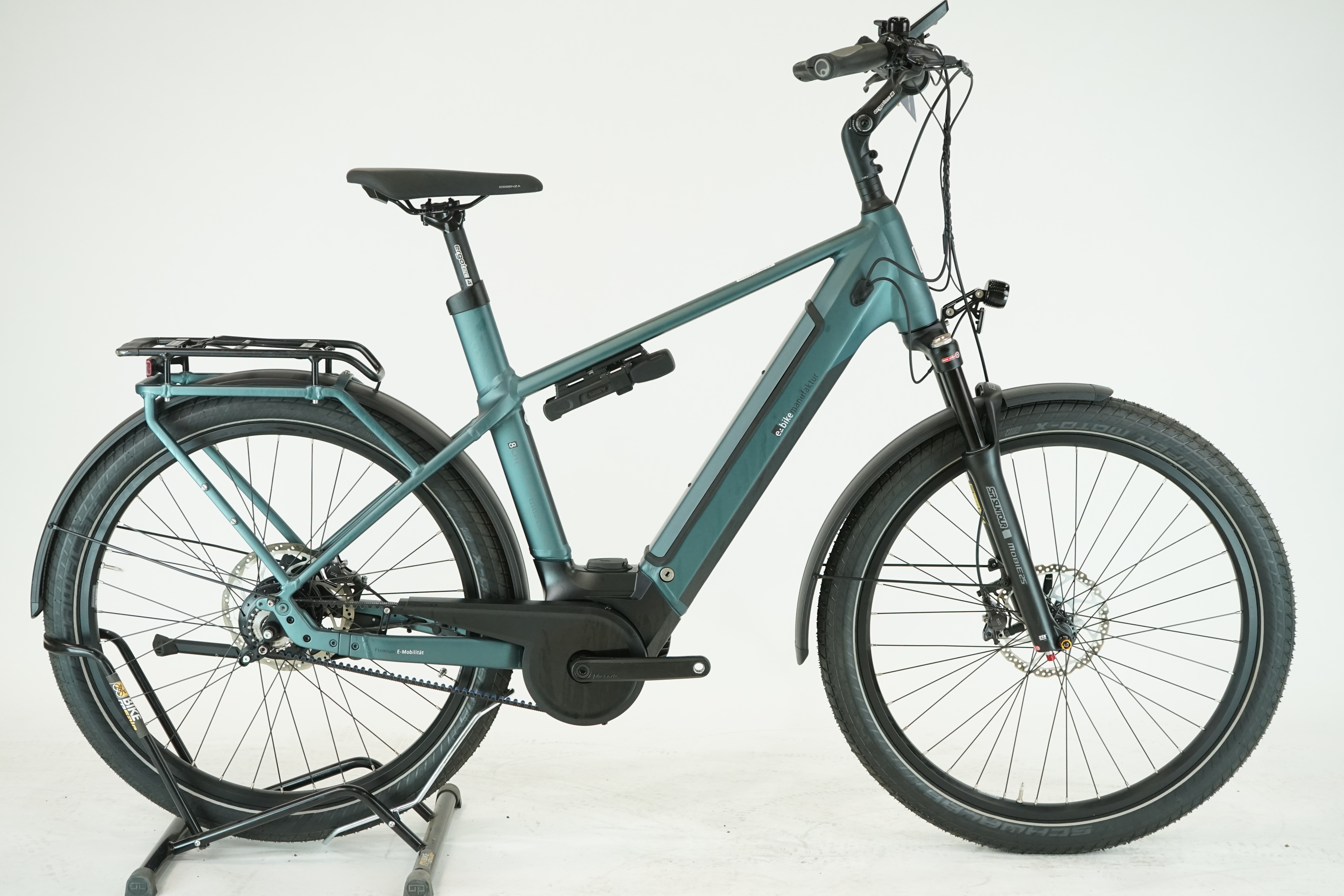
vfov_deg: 27.5
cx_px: 672
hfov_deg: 40.3
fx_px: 1829
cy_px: 448
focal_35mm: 49
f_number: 5.6
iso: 1600
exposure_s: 1/200
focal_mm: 49
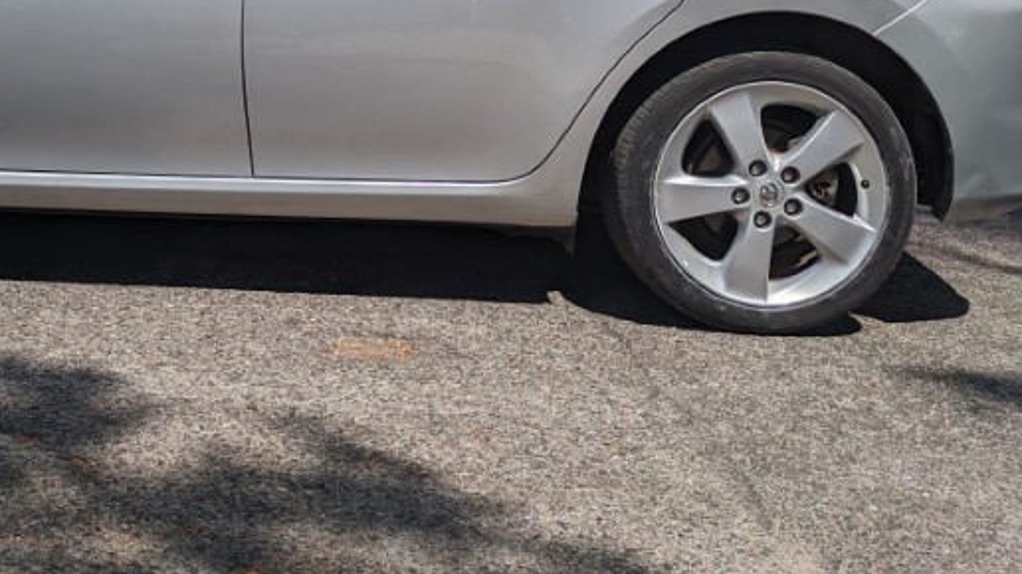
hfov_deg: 36.8
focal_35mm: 54
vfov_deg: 21.4
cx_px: 165
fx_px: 1463
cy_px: -10
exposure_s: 1/10101
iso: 46
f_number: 1.89
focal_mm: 5.43
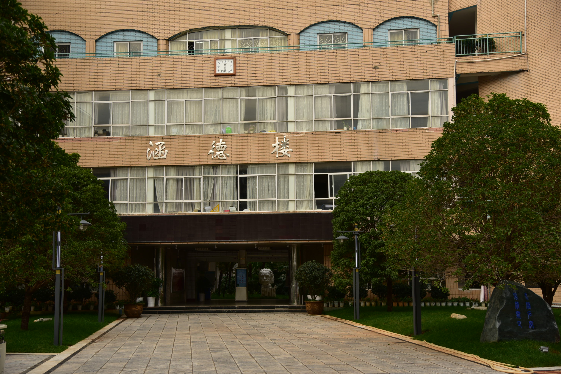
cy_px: 187
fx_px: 686
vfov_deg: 30.5
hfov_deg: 44.5
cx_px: 280
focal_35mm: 44
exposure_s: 1/640
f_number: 4
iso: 250
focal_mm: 44
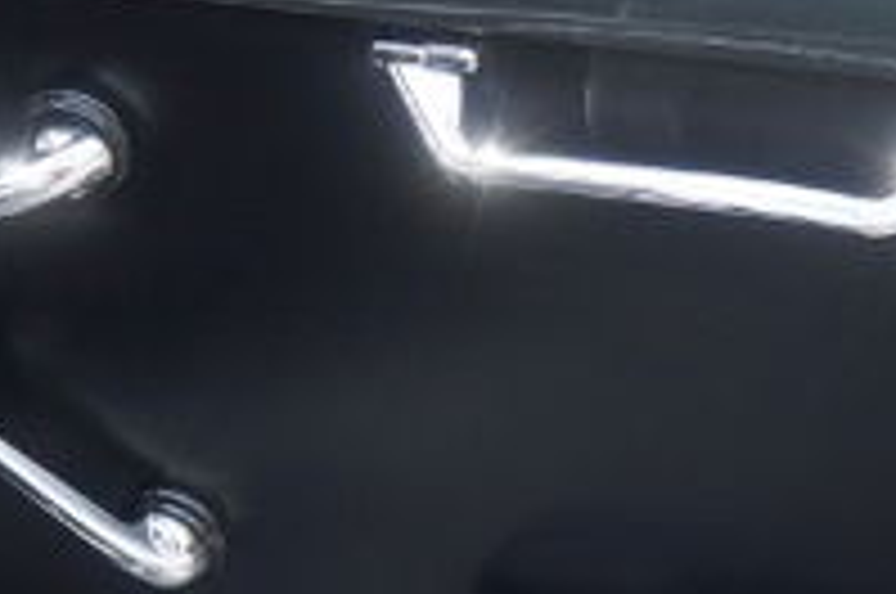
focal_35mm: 104
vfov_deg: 13.0
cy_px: 518
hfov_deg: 19.5
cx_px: 698
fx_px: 2584
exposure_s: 1/200
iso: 200
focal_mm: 18
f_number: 6.3
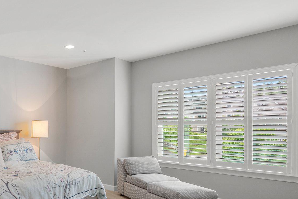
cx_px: 35
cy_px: 133
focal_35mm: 29
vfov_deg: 44.3
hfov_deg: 55.9
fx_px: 240
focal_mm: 16
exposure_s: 1/15
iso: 400
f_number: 8
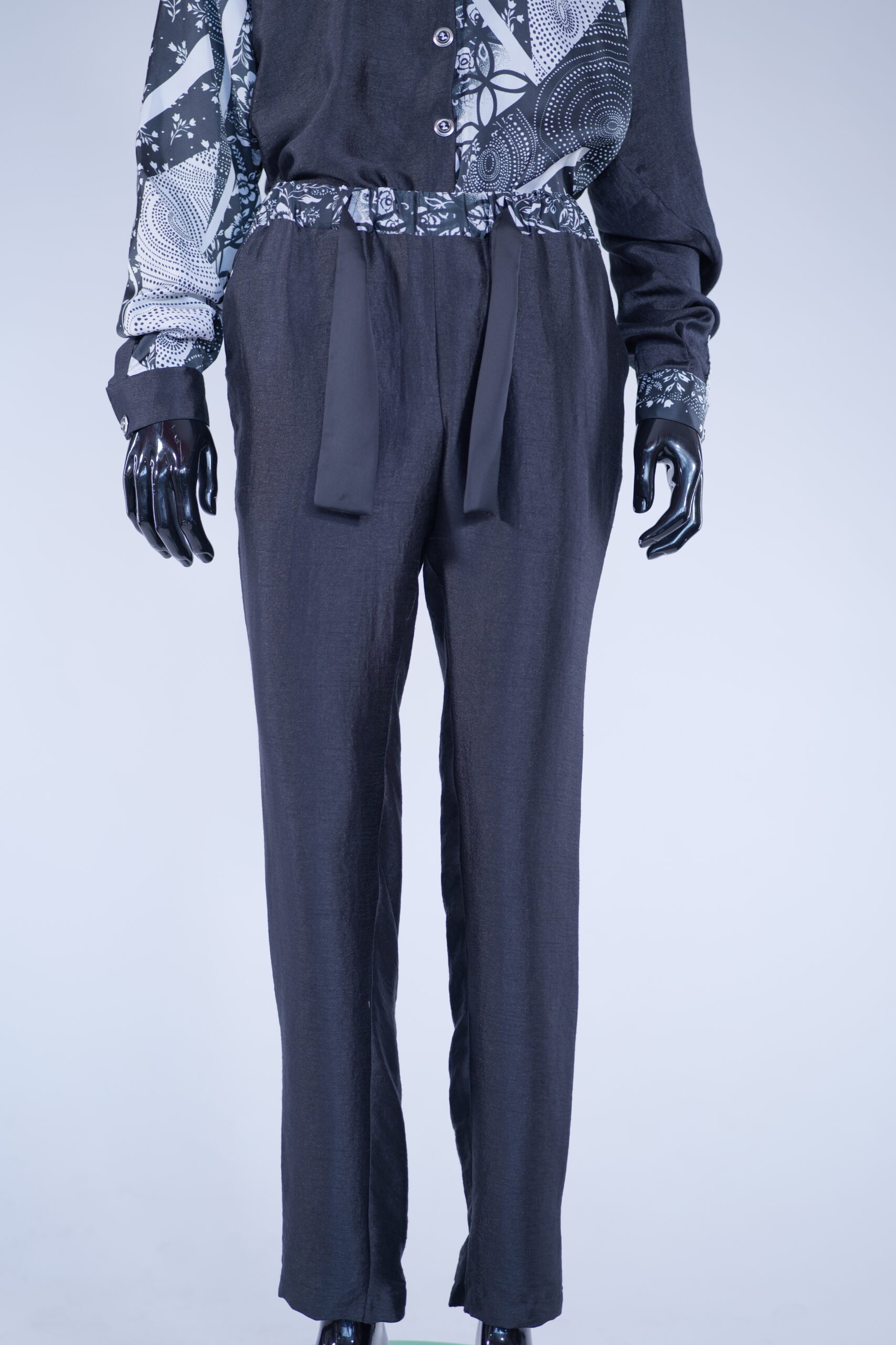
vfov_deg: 39.6
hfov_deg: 27.0
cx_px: 448
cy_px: 672
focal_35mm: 50
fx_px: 1866
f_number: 2
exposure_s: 1/60
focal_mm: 50
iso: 250
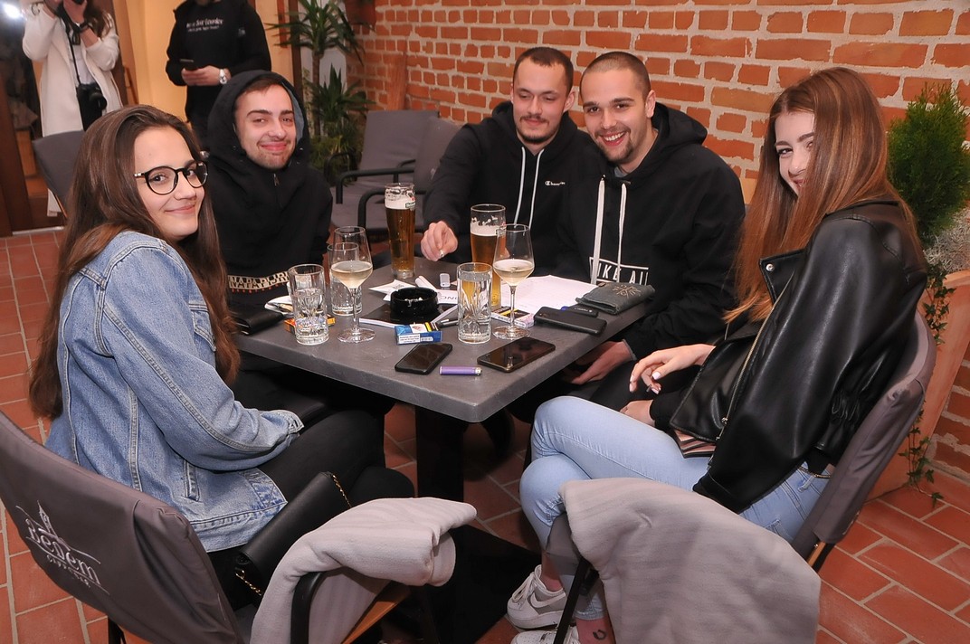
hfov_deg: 62.0
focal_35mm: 30
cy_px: 322
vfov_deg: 43.5
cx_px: 485
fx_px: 807
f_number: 7.1
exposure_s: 1/60
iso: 800
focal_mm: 20
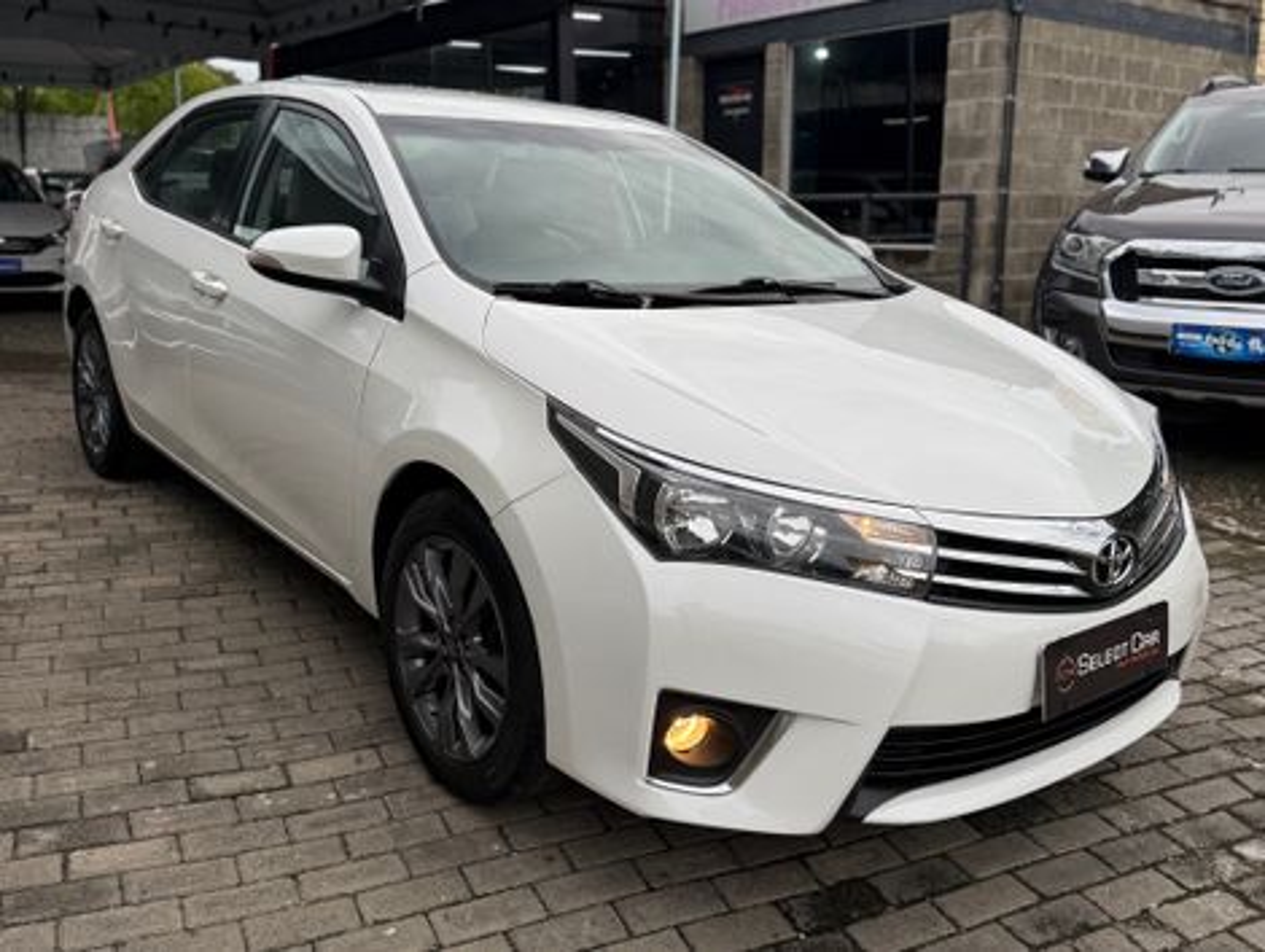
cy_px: 476
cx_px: 632
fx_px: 878
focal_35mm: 24
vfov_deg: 56.9
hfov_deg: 71.5
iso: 80
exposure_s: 1/677
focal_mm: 6.76
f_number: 1.78
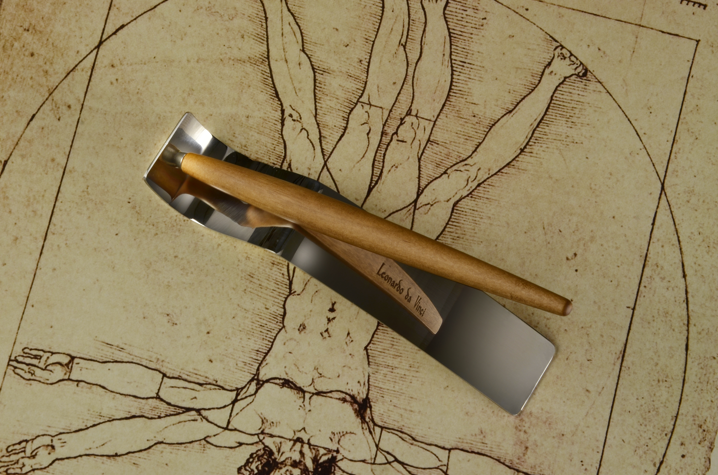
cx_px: 366
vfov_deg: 10.4
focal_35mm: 132
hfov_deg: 15.6
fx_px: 2617
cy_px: 239
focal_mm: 85
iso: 100
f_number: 22
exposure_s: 1/4
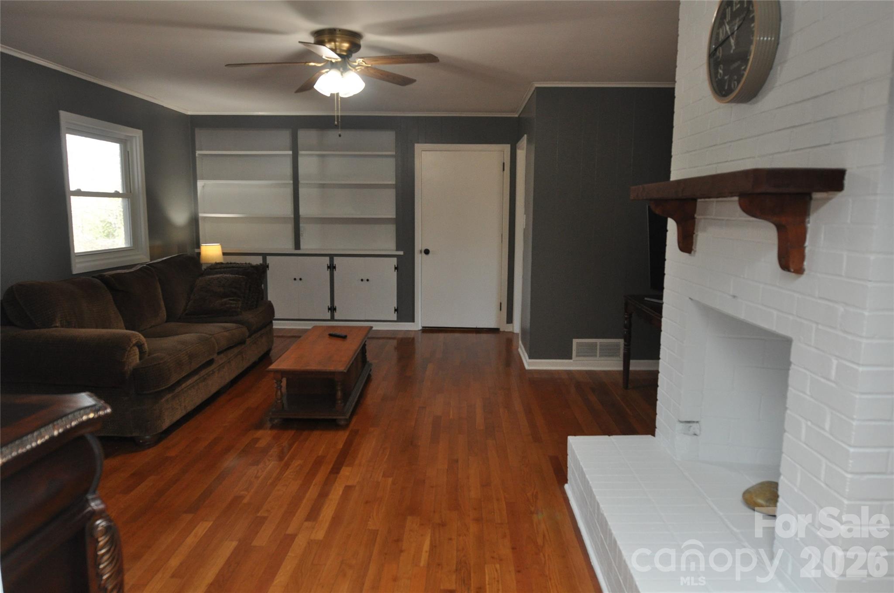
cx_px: 447
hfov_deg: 73.8
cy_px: 296
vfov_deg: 53.0
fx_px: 595
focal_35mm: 24
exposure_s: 1/60
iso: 800
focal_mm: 16
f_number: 4
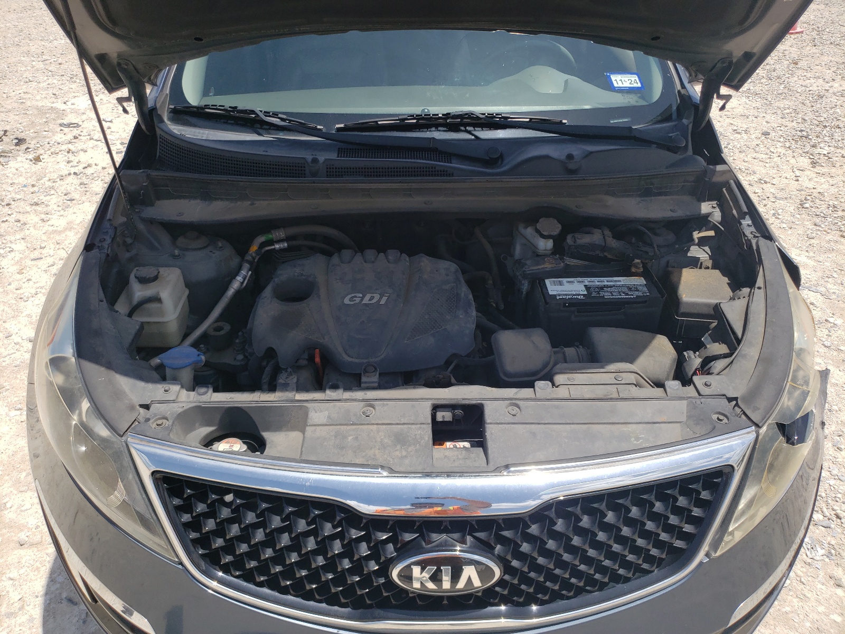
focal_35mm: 26
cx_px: 422
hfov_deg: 67.3
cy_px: 317
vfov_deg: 53.1
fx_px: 635
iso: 50
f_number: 1.5
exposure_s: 1/3333
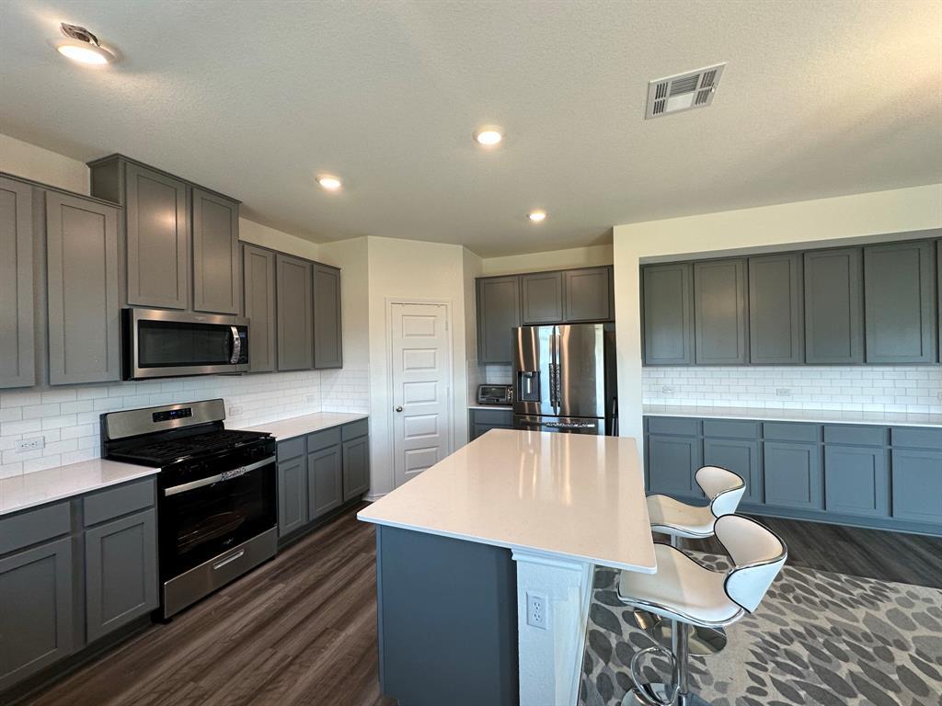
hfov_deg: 102.1
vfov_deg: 85.7
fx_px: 381
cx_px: 471
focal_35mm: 14
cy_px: 353
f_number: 2.2
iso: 125
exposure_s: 1/120
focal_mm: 2.22
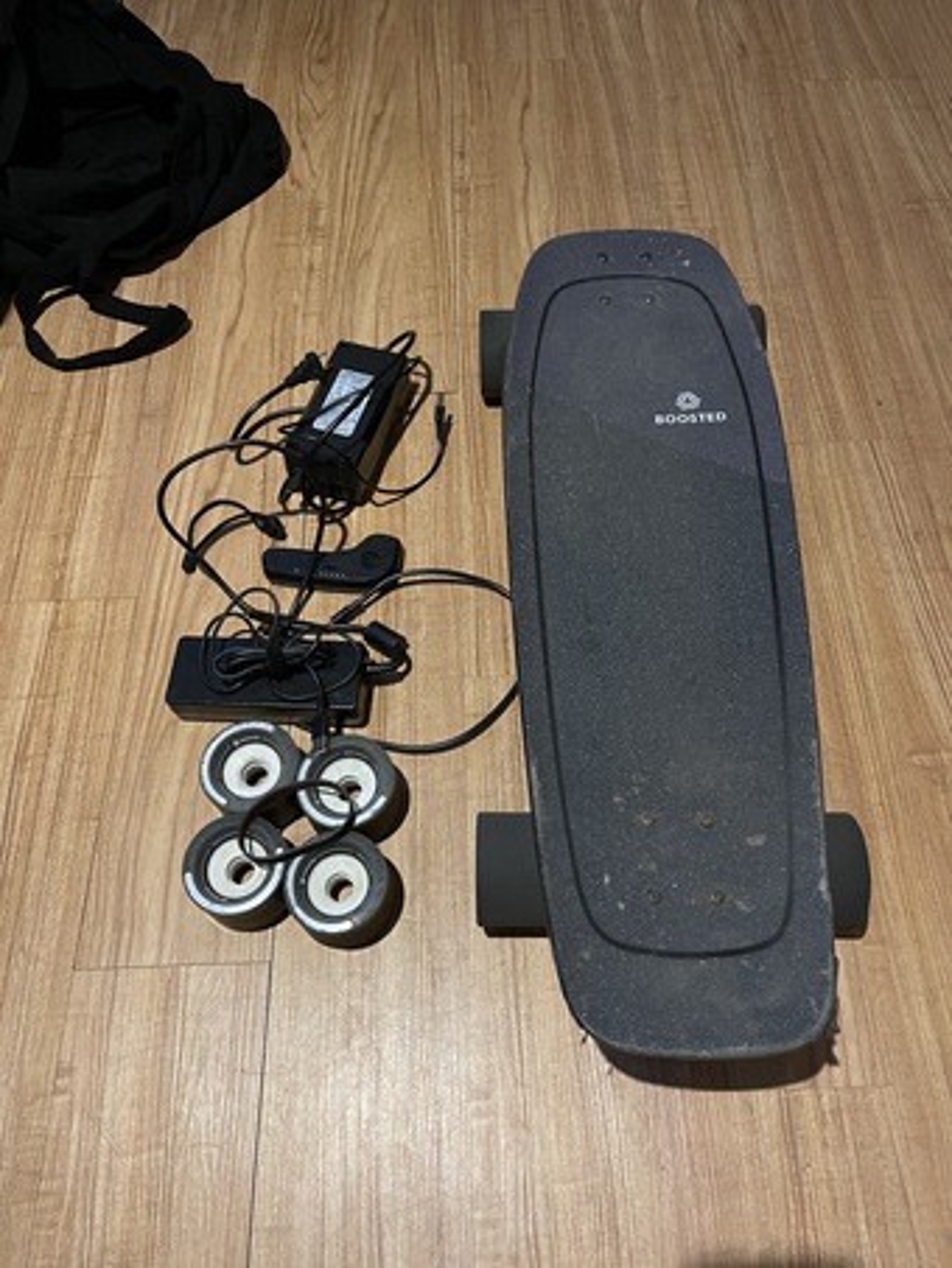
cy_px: 634
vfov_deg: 67.3
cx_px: 476
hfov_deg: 53.1
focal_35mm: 26
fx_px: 953
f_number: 1.6
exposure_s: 1/30
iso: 640
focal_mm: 5.1
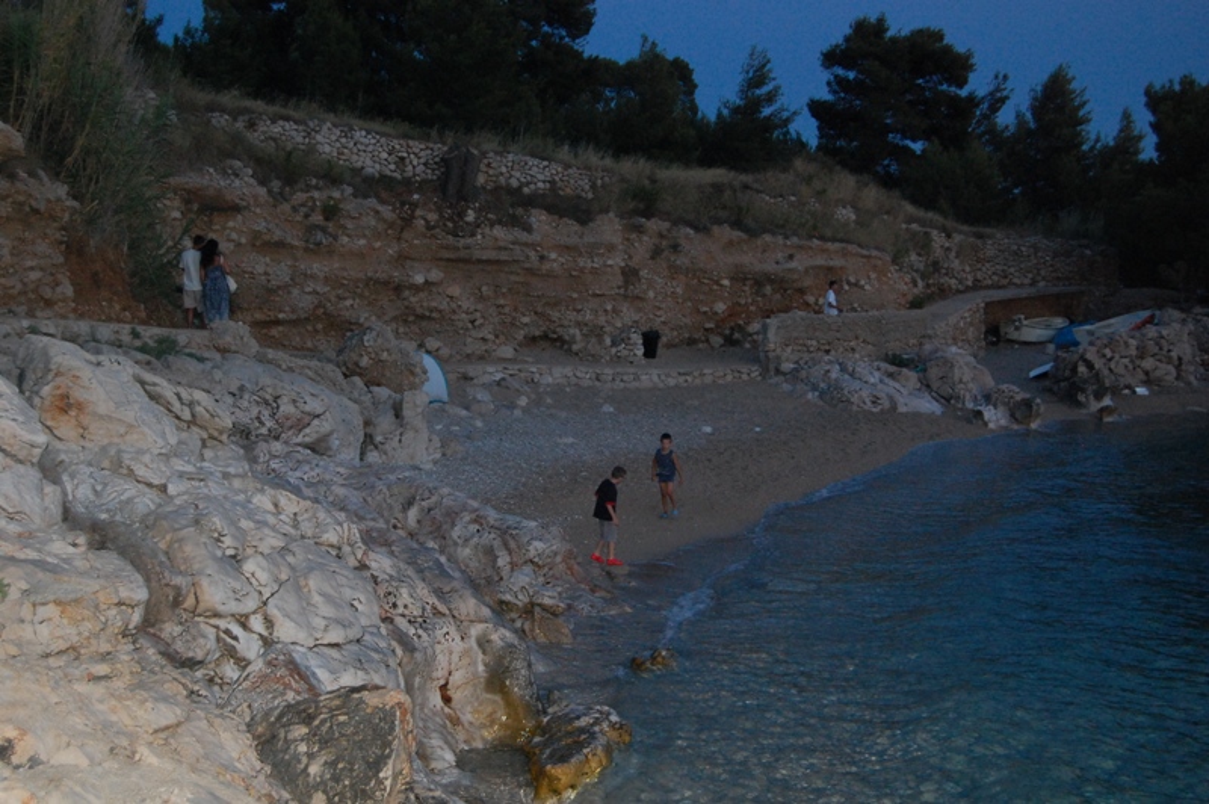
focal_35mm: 46
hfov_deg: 42.4
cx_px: 604
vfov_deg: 28.9
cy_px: 402
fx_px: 1560
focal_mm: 31
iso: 1600
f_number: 4.5
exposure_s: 1/60
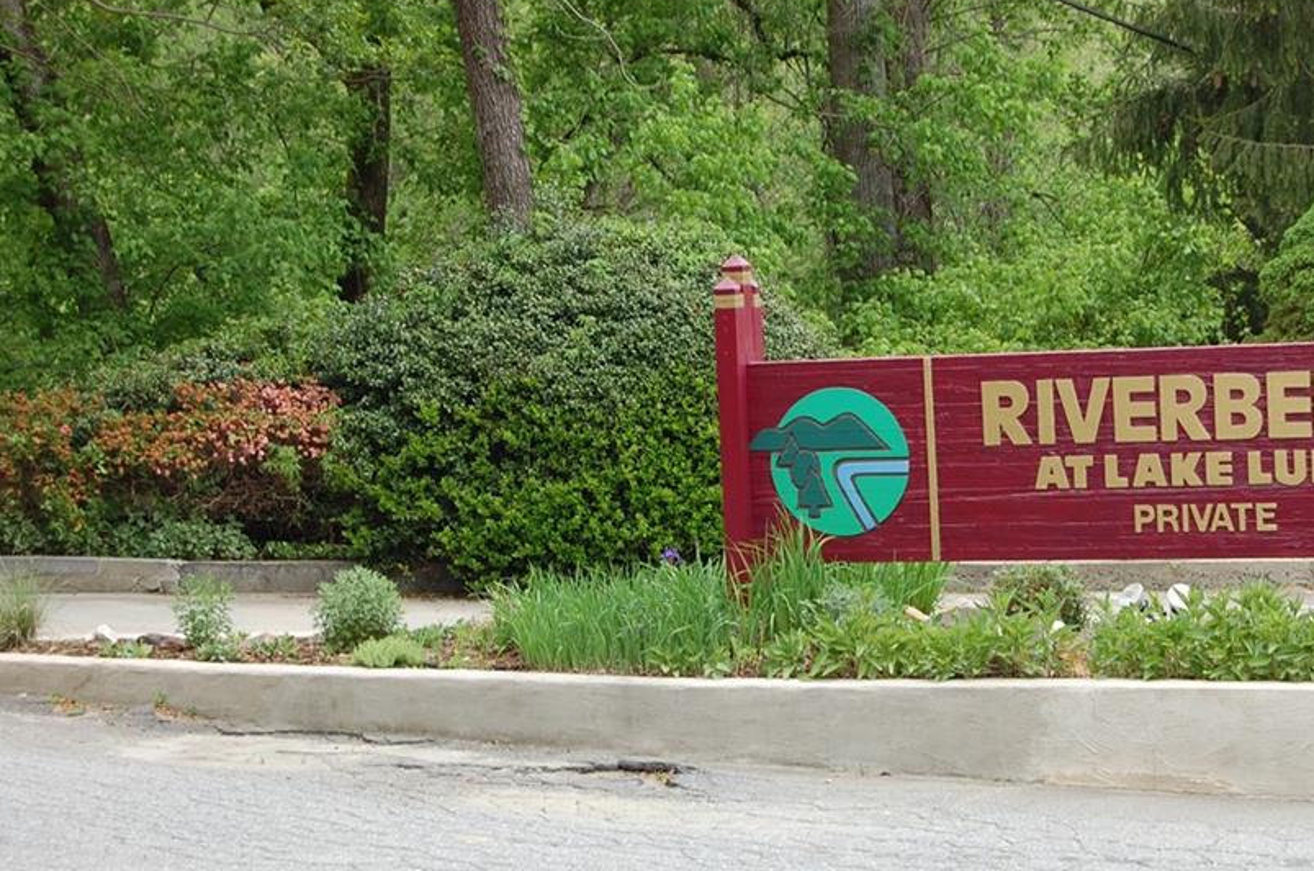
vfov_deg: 15.5
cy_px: 457
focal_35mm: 88
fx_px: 3206
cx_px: 772
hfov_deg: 23.1
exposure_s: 1/125
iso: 200
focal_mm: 46
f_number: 5.6
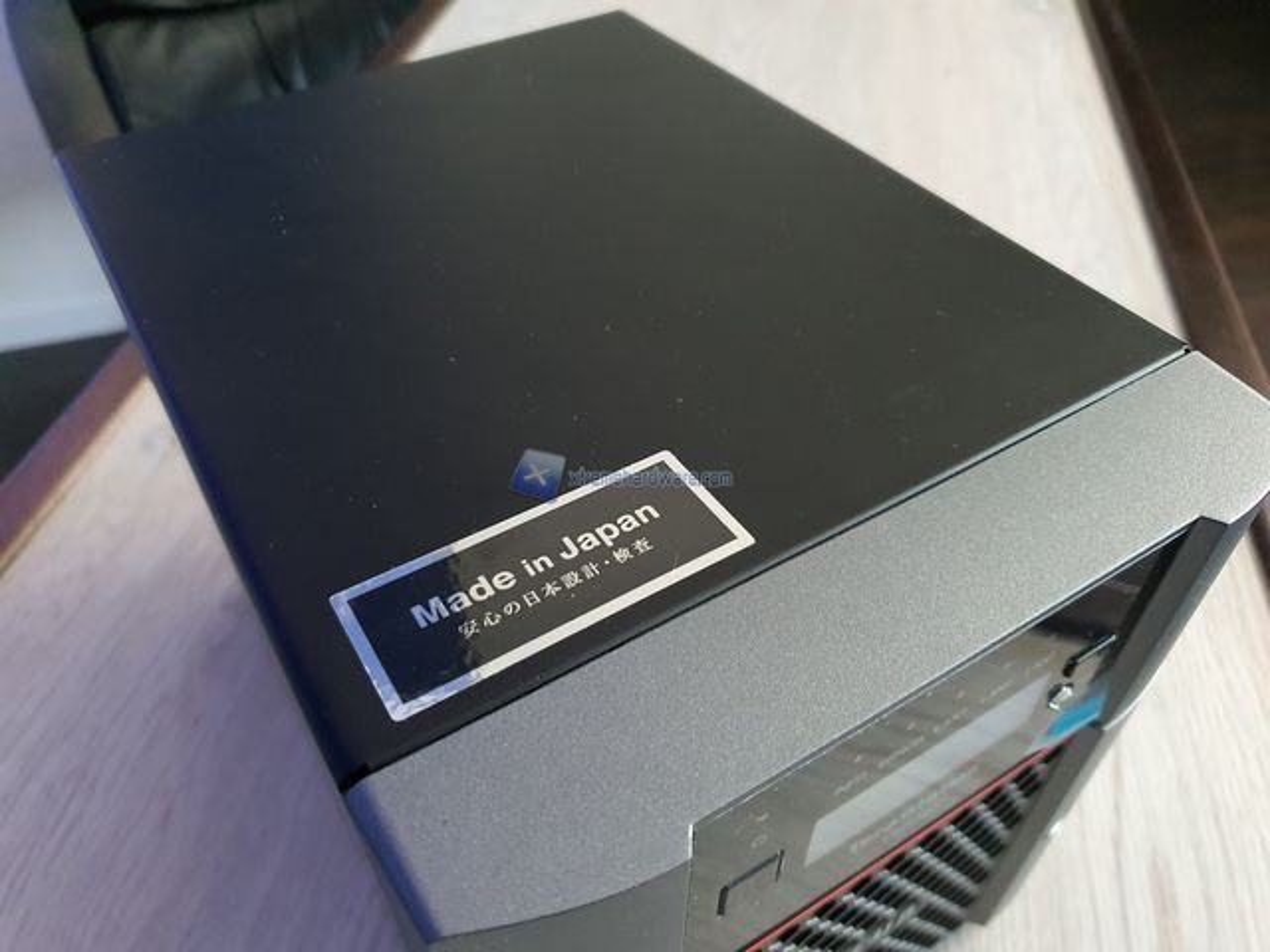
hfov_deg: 67.3
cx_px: 635
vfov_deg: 53.1
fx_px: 954
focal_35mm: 26
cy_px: 476
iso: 640
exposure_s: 1/33
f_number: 1.5
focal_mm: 4.3
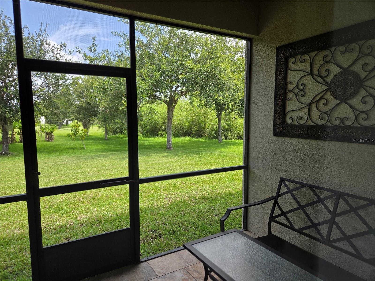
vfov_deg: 58.9
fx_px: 249
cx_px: 188
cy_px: 140
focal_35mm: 23
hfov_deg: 73.9
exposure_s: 1/719
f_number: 1.8
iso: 80
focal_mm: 5.4
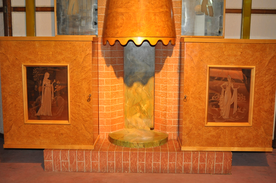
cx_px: 138
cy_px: 92
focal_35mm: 45
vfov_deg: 29.8
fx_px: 345
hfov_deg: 43.7
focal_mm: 30
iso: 800
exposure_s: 1/60
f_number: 4.2
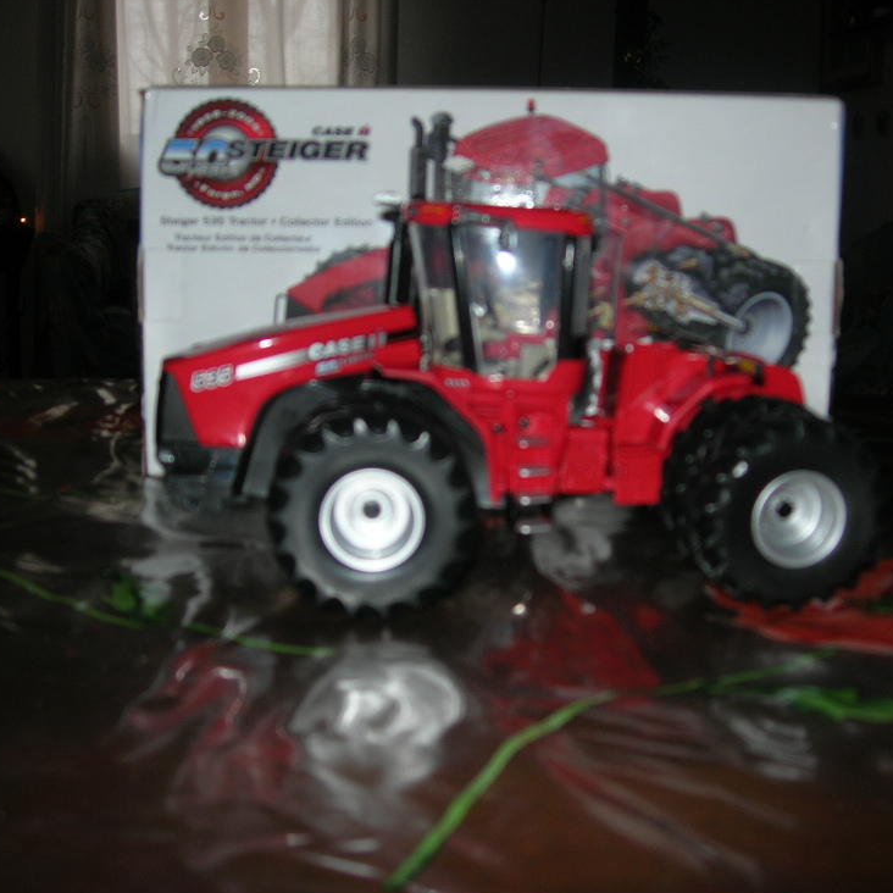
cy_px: 462
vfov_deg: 36.1
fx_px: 1372
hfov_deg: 35.9
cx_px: 529
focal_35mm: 47
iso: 64
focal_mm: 7.8
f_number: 2.8
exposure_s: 1/60.1
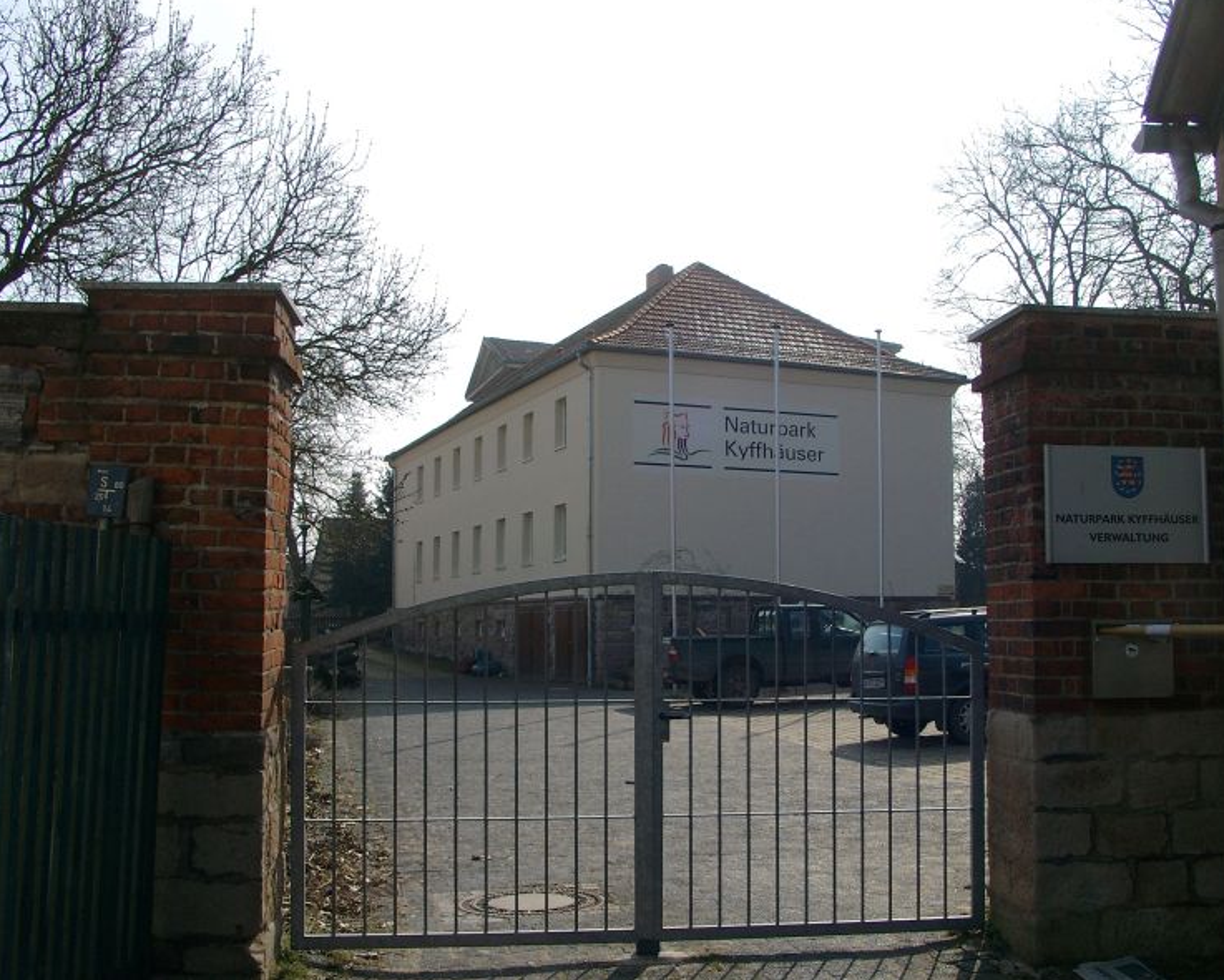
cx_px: 634
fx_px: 1304
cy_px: 488
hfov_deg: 50.3
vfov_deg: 41.2
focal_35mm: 36
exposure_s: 1/1071
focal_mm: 7.13
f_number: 4
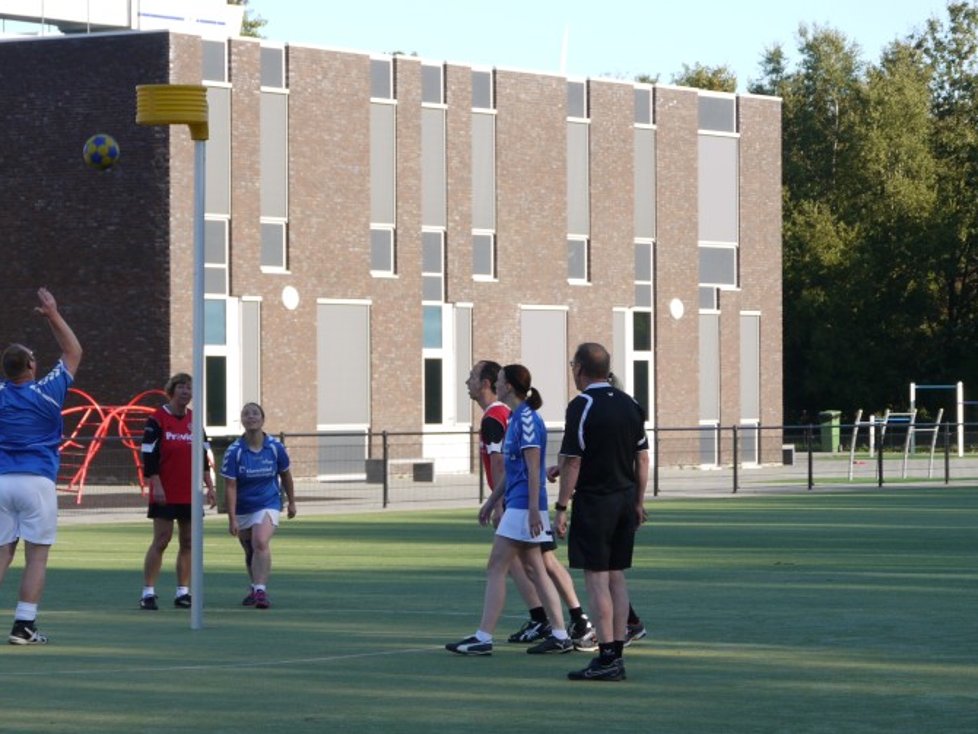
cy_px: 340
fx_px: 4663
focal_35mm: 165
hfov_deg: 12.0
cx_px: 289
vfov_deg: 9.0
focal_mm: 54
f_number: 5.6
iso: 100
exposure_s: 1/250
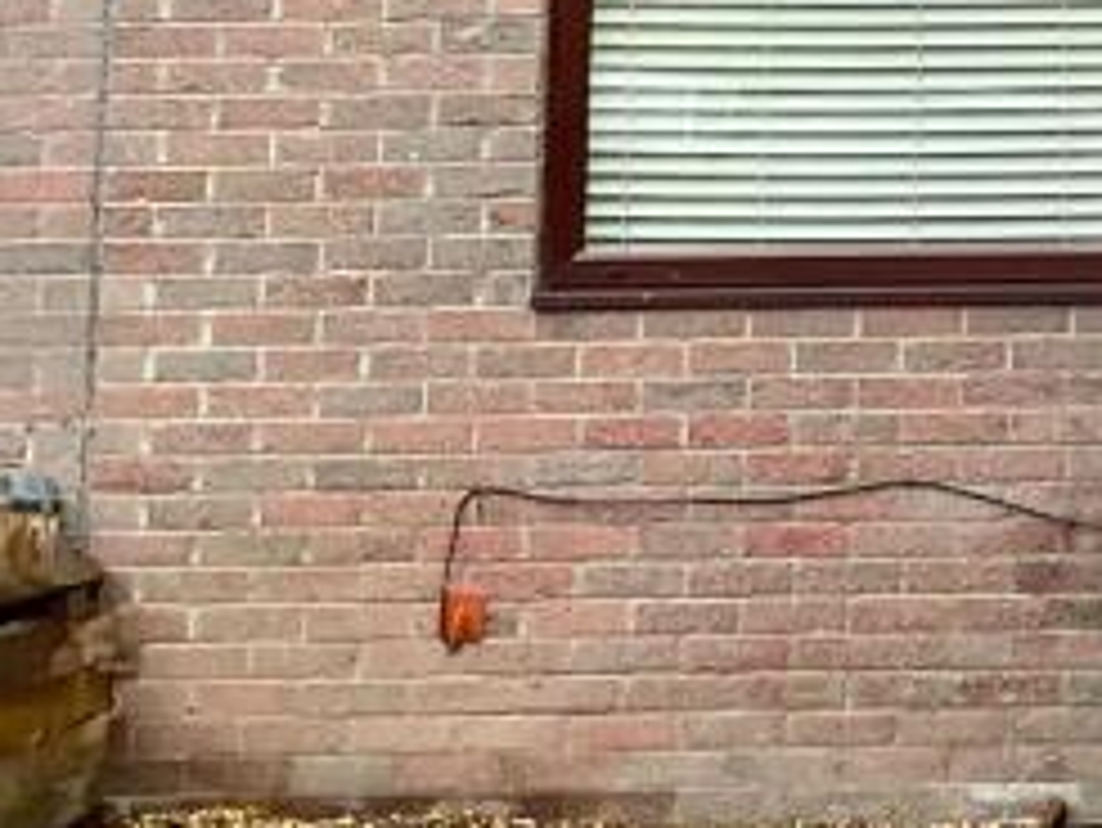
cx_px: 1579
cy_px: -423
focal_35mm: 121
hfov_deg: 15.2
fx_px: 3854
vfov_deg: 11.7
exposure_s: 1/122
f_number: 1.8
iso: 40
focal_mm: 3
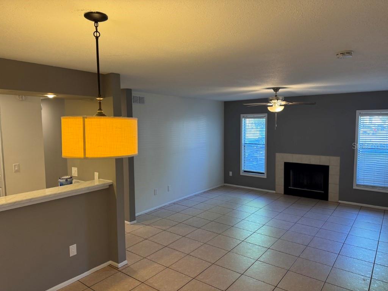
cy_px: 146
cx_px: 194
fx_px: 269
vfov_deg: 56.8
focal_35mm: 24
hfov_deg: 71.6
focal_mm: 6.76
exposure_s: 1/120
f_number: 1.78
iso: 200
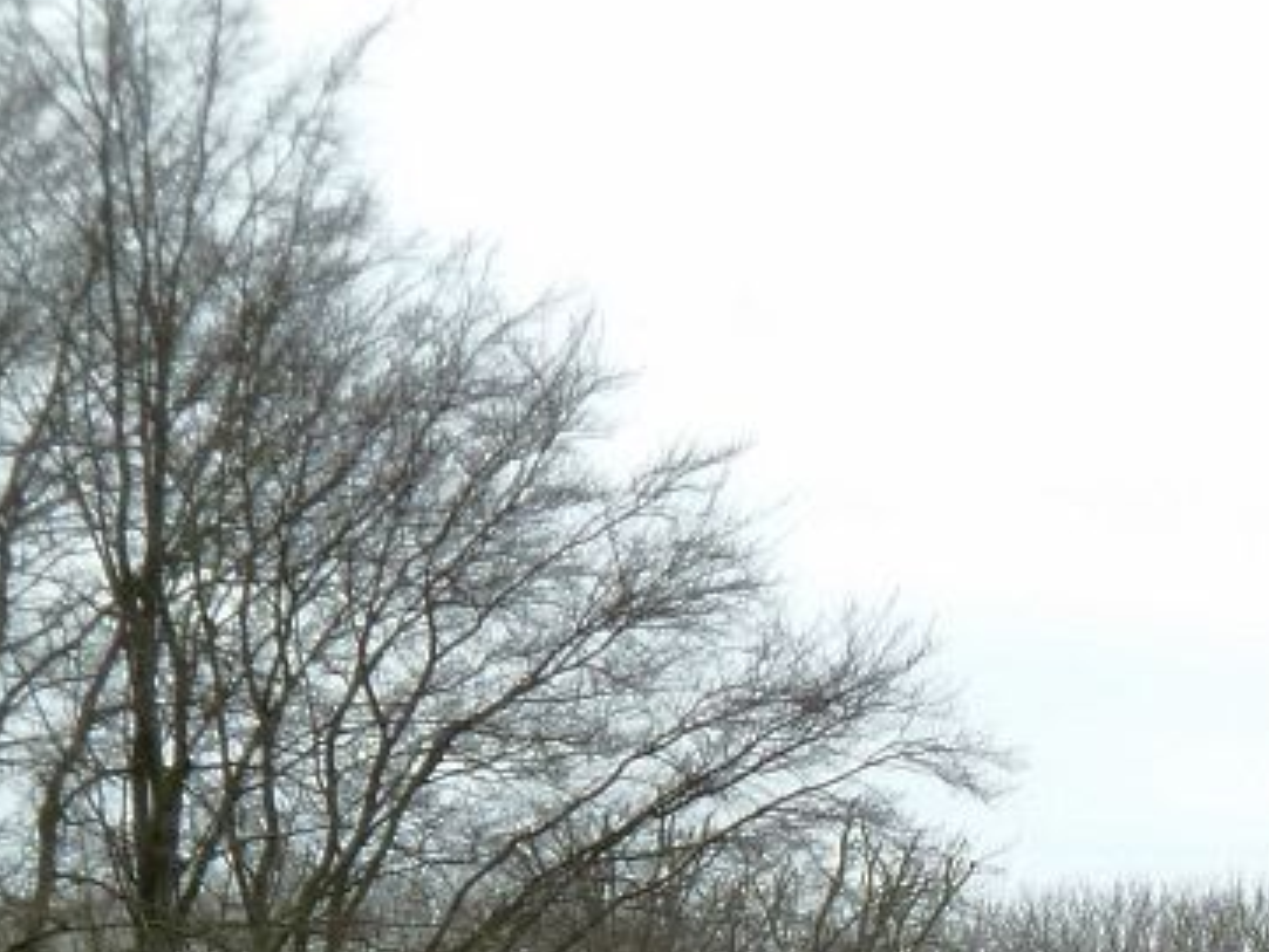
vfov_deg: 4.1
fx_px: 13312
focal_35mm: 363
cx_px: 1490
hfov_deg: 5.4
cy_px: 1180
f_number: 4.4
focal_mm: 21
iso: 125
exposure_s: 1/100
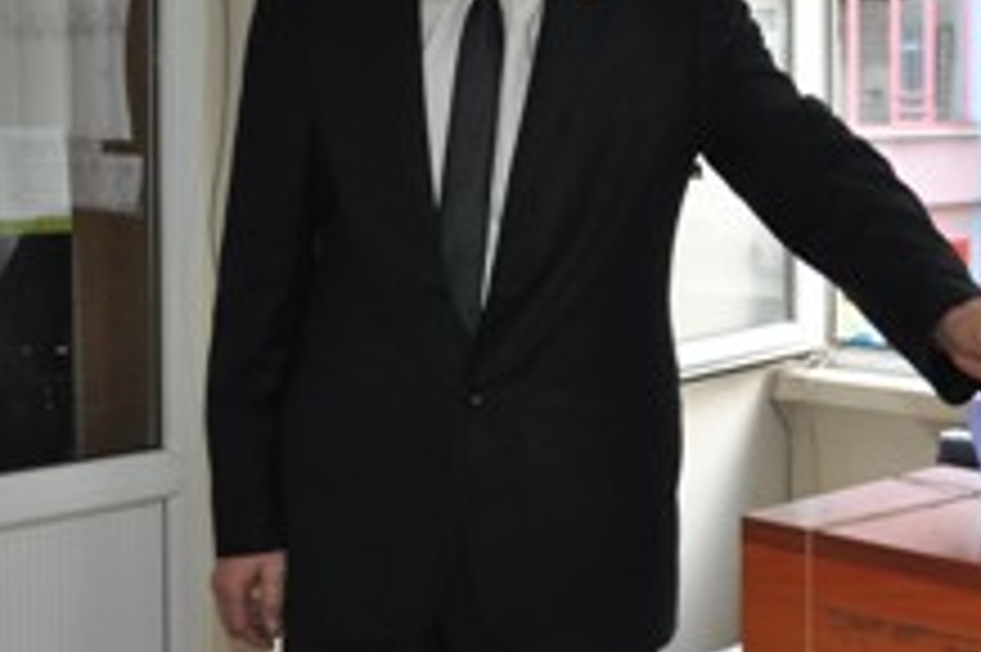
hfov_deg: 25.9
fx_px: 2097
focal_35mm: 77
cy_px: 144
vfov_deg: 17.6
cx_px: 756
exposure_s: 1/125
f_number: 4.5
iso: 1000
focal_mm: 25
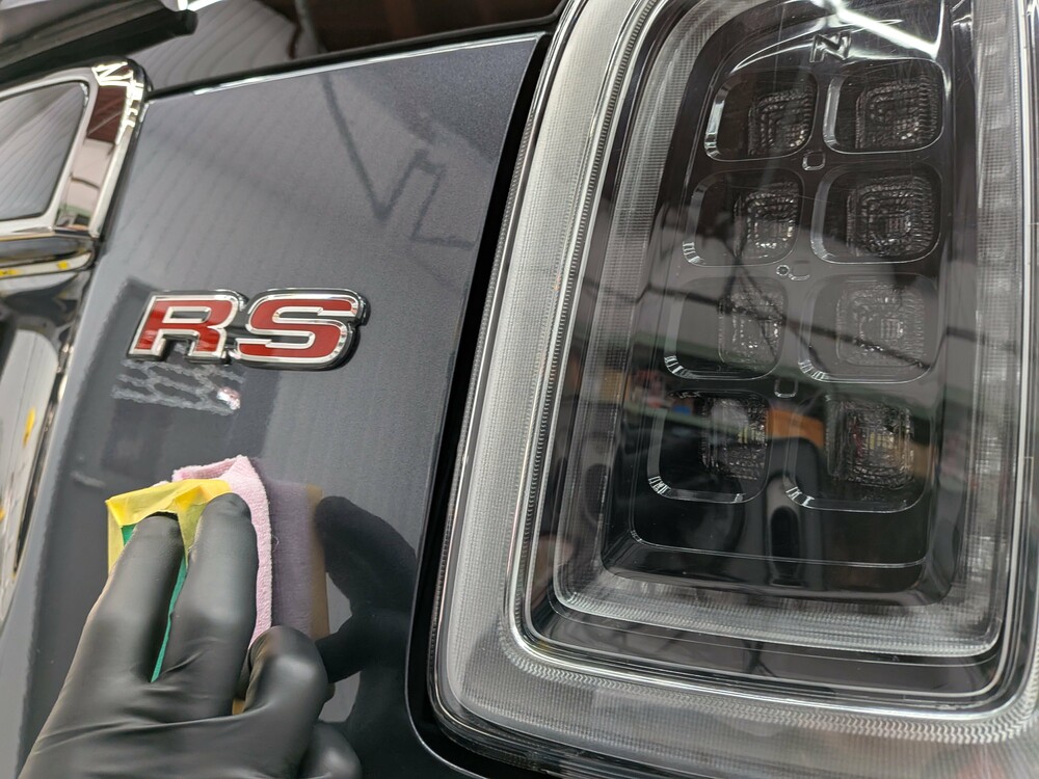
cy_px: 390
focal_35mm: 24
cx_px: 520
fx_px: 720
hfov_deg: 71.6
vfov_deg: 56.8
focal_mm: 4.53
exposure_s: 1/100
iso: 145
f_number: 1.7
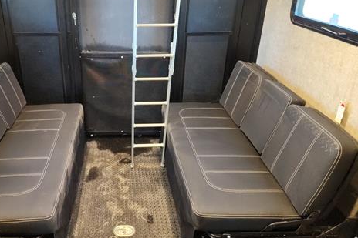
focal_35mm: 33
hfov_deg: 56.2
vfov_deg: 39.9
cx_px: 124
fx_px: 328
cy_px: 123
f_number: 1.8
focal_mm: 5.4
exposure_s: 1/40
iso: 640
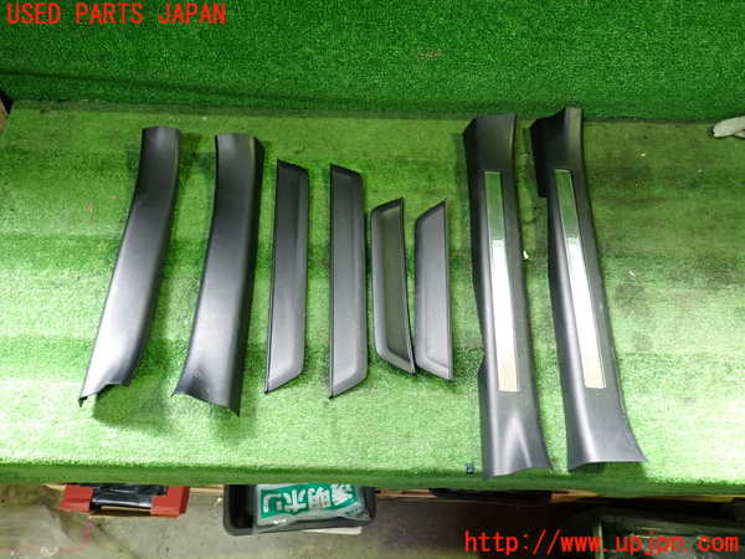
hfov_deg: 69.4
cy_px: 280
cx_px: 372
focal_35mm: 25
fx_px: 538
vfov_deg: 54.9
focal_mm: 4.5
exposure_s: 1/30
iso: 320
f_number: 2
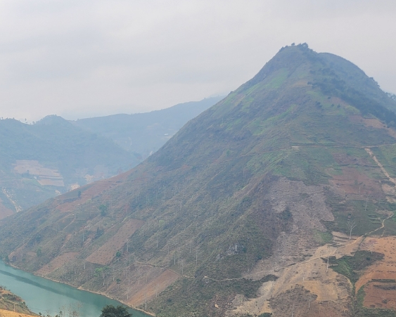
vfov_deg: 27.8
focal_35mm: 51
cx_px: 60
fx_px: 598
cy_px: 325
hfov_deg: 35.1
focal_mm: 5.4
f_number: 1.8
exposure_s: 1/417
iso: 20
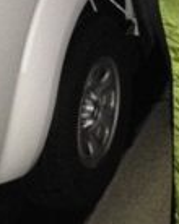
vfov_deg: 16.9
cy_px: 16
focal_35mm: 112
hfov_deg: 13.6
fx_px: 743
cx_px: 158
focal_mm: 4.12
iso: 800
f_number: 2.4
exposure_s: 1/16
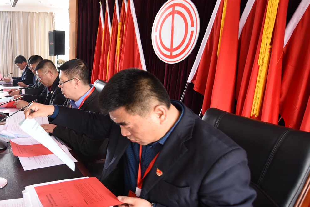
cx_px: 40
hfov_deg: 60.5
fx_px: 224
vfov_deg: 49.6
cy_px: 101
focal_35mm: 26
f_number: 2.8
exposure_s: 1/100
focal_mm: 14
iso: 1250
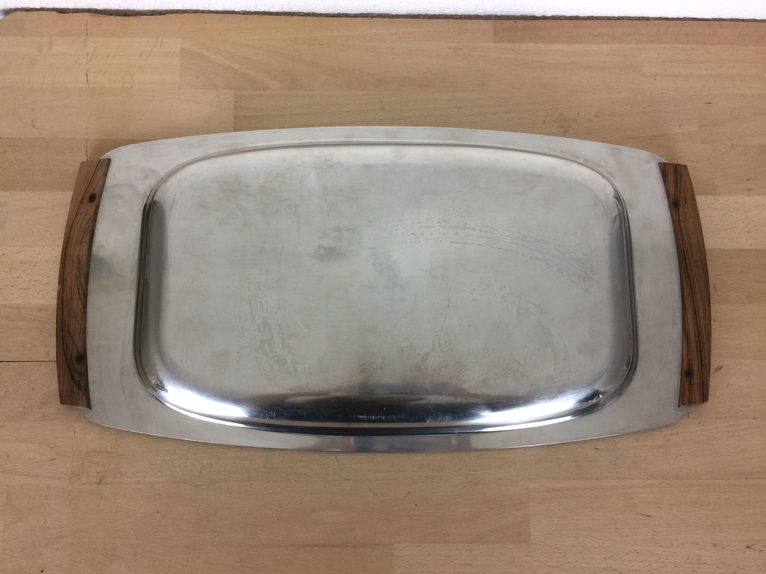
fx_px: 642
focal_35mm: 29
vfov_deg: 48.2
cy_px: 287
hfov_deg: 61.7
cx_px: 383
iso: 50
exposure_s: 1/33
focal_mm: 4.15
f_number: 2.2
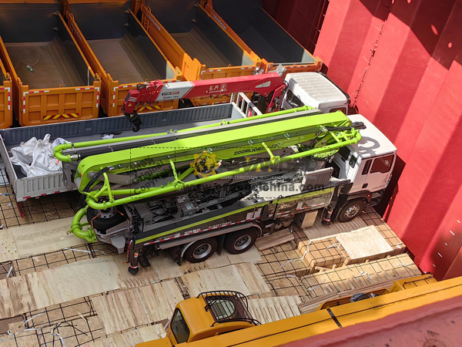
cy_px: 174
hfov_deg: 40.4
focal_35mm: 47
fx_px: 627
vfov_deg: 30.9
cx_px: 231
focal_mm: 5.75
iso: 50
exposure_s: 1/2725
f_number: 2
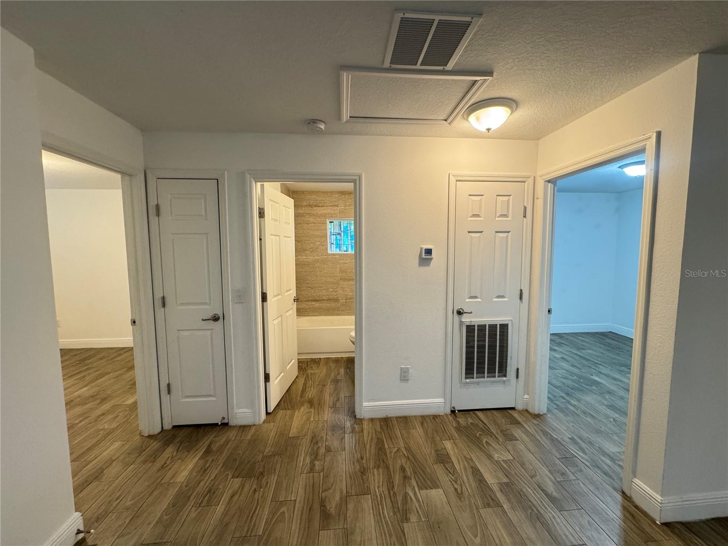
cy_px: 273
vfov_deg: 85.7
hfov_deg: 102.1
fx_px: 294
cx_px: 364
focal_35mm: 14
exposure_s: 1/60
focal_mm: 2.22
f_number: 2.2
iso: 250
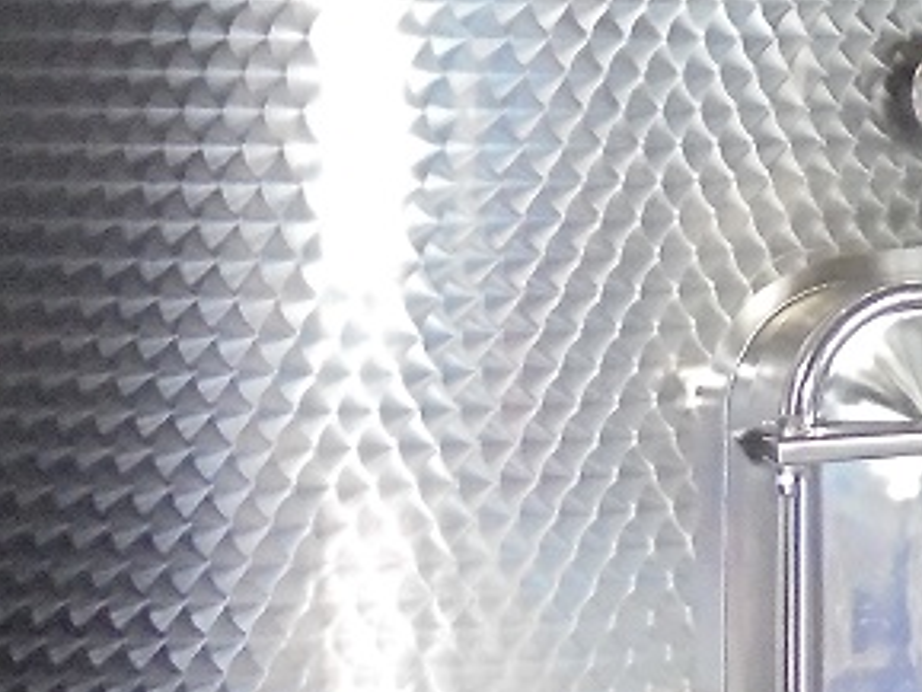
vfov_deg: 12.0
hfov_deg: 15.2
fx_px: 3091
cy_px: -424
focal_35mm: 116
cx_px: 1541
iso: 400
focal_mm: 4.6
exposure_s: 1/15
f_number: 3.5
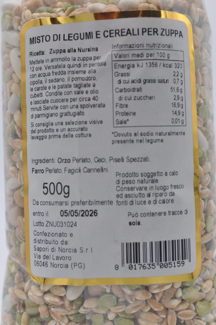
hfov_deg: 25.7
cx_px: 108
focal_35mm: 52
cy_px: 162
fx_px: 474
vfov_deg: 37.9
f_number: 6.3
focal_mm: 35
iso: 200
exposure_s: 1/160
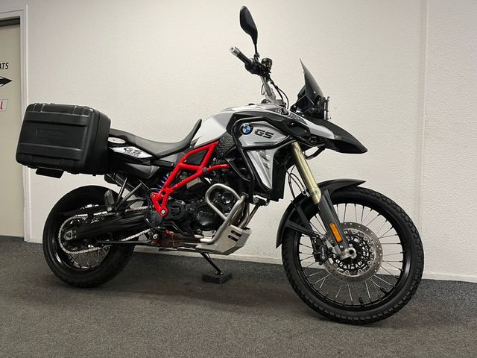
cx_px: 238
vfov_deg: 53.1
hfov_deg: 67.3
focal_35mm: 26
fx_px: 358
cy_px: 179
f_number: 1.6
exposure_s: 1/50
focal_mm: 5.1
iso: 64
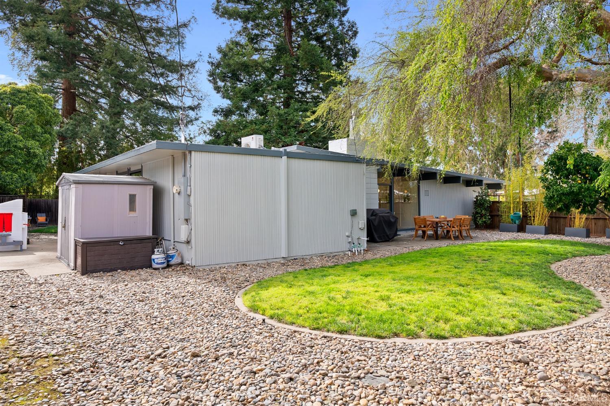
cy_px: 203
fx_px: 407
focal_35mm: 24
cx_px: 305
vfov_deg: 53.1
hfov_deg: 73.7
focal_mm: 24
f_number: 8
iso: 125
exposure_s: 1/40
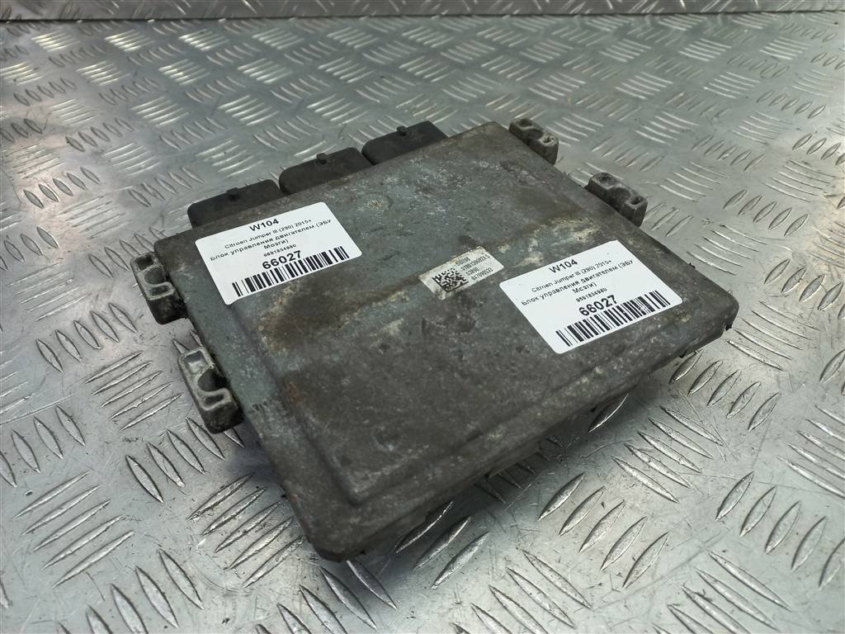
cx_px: 422
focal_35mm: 25
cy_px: 317
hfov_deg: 69.4
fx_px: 610
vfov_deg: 54.9
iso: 64
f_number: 1.8
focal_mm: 4.6
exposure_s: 1/50
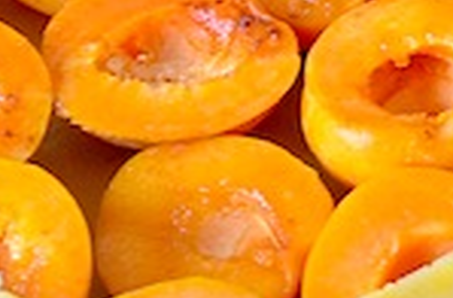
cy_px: -3
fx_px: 2834
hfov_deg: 9.1
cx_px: 112
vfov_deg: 6.0
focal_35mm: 226
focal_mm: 35
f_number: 5.6
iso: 200
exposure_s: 1/5
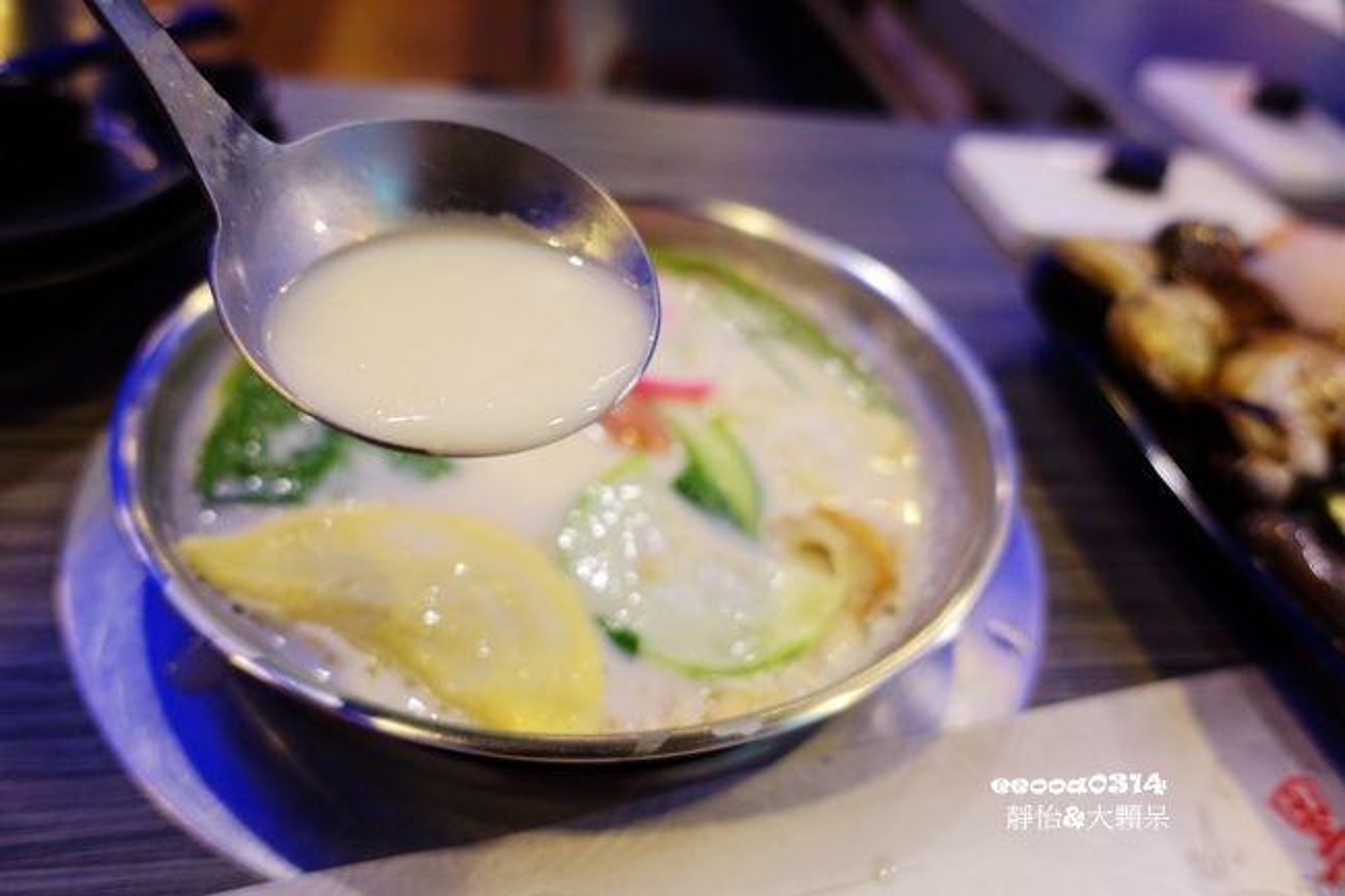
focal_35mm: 24
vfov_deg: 53.1
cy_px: 448
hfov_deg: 73.8
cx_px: 672
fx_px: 896
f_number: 1.8
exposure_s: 1/30
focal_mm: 8.8
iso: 250
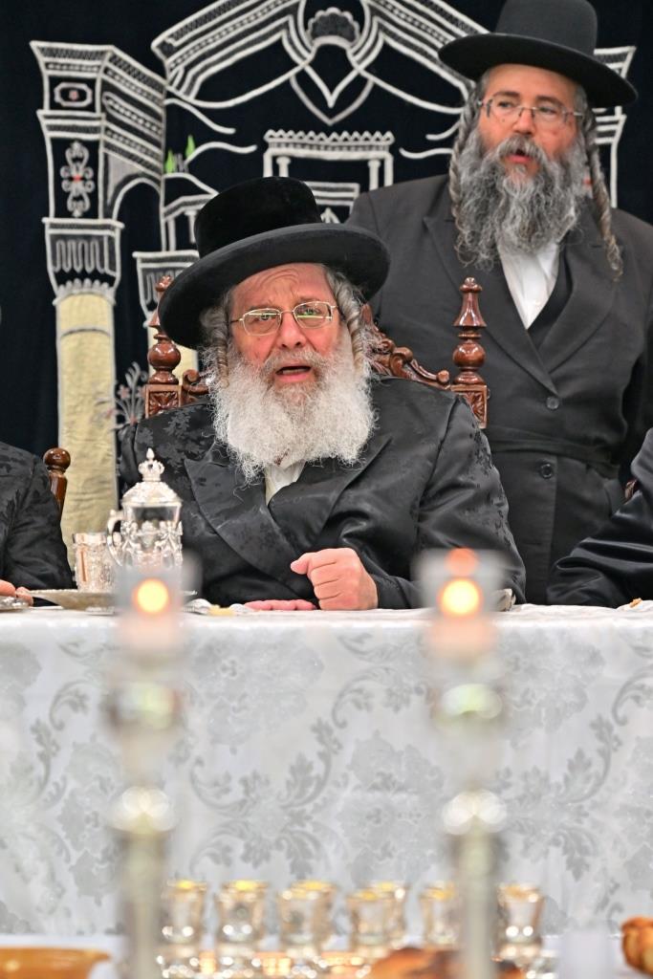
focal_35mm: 180
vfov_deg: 11.4
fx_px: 4895
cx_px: 326
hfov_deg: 7.6
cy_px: 490
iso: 800
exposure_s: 1/250
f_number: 4
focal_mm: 120
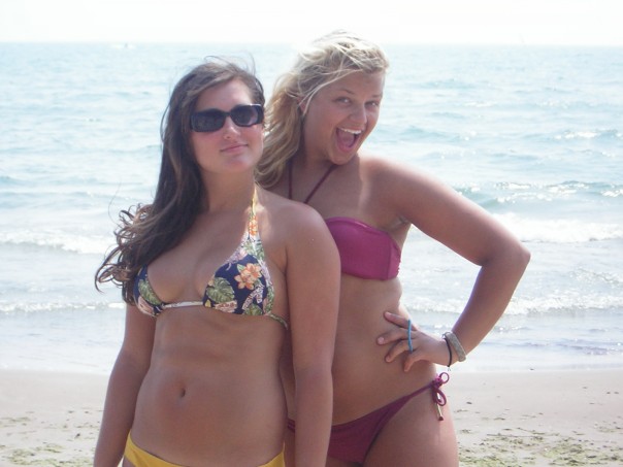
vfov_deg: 13.7
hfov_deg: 18.2
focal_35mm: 108
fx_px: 1944
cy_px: 234
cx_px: 312
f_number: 4.7
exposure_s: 1/635
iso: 50
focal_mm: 14.1
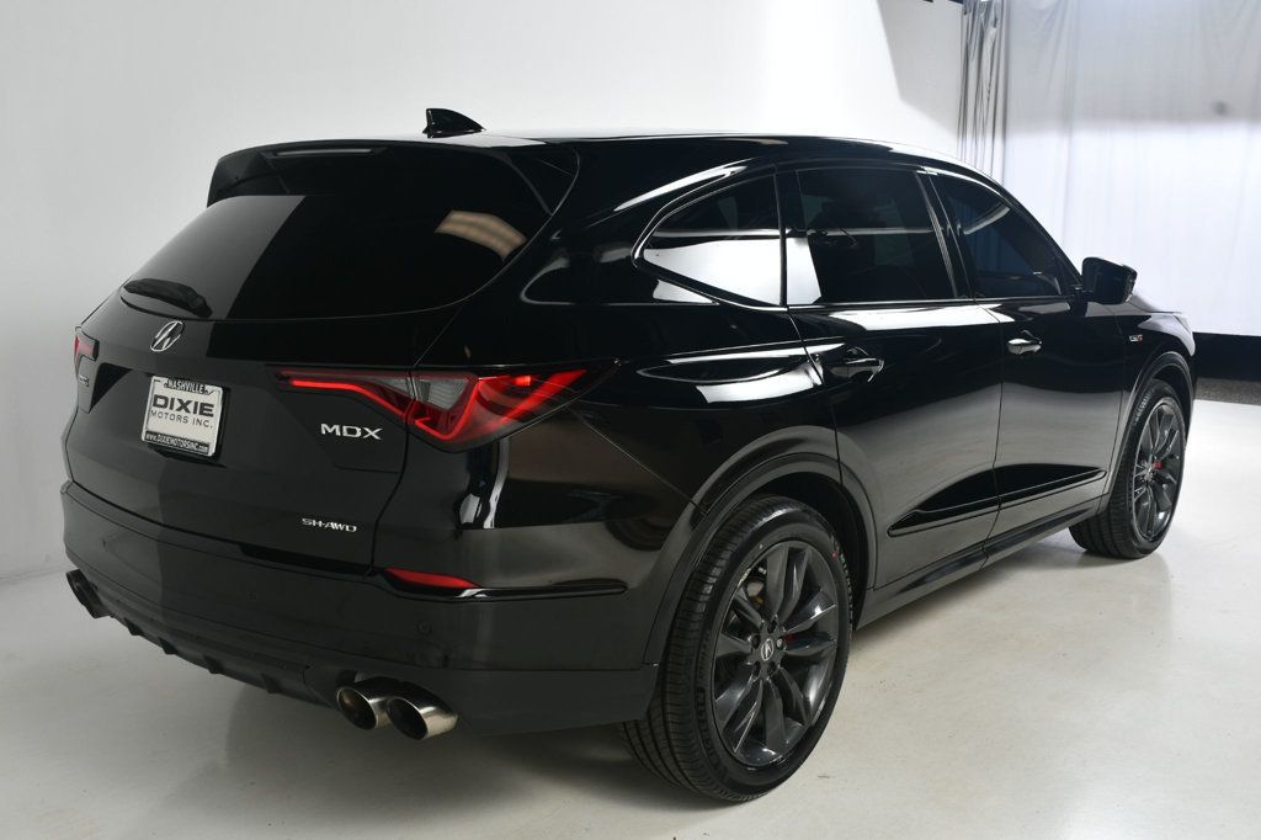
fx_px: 1261
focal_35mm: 36
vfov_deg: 36.8
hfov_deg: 53.1
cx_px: 630
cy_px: 420
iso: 100
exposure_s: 1/160
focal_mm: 24
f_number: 10
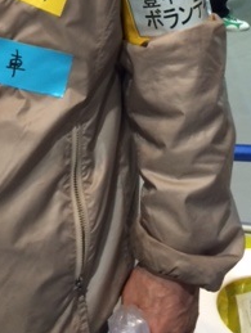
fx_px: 714
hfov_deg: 19.9
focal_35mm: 74
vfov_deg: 24.1
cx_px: 75
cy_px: -55
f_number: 2.2
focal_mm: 4.12
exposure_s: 1/30
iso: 125
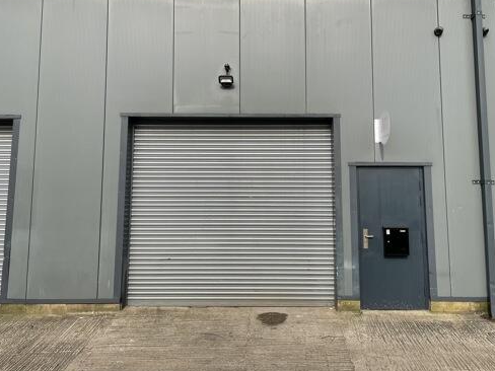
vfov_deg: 44.0
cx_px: 267
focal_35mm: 32
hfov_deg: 56.7
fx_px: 458
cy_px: 151
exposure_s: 1/4464
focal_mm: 4.2
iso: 32
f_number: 1.6
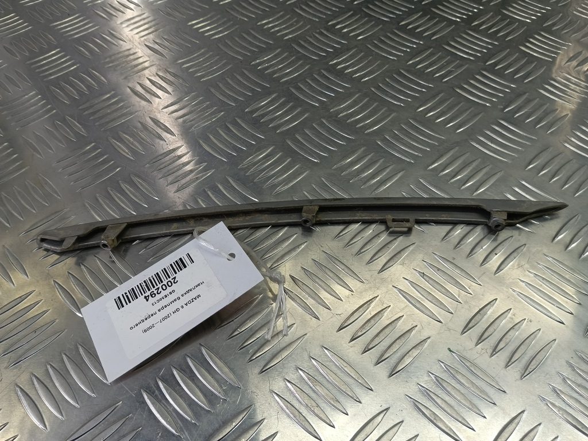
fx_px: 391
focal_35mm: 23
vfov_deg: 58.9
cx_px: 294
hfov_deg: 73.9
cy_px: 220
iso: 105
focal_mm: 4.11
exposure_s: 1/100
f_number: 1.6
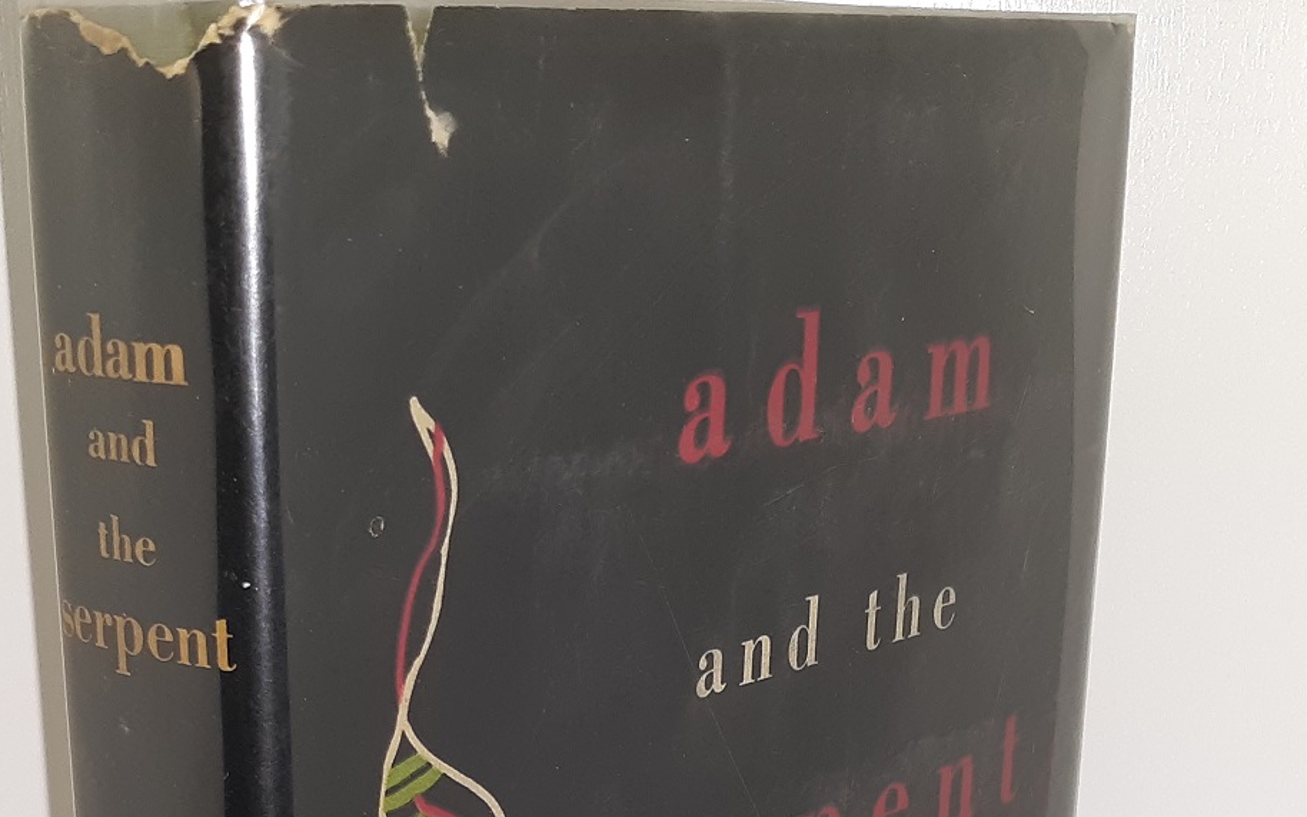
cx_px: 578
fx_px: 2386
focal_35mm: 67
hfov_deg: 30.6
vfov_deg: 18.5
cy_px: 956
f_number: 1.7
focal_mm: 3.7
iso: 50
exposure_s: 1/120
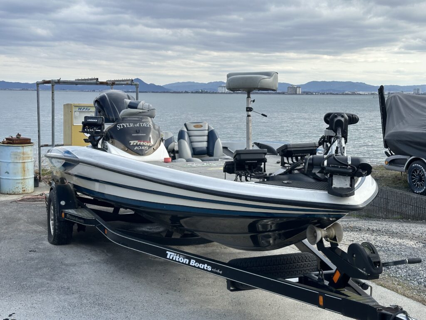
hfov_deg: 39.7
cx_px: 213
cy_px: 160
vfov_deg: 30.3
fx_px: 591
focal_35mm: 48
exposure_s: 1/1497
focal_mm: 6.86
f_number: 1.78
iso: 64
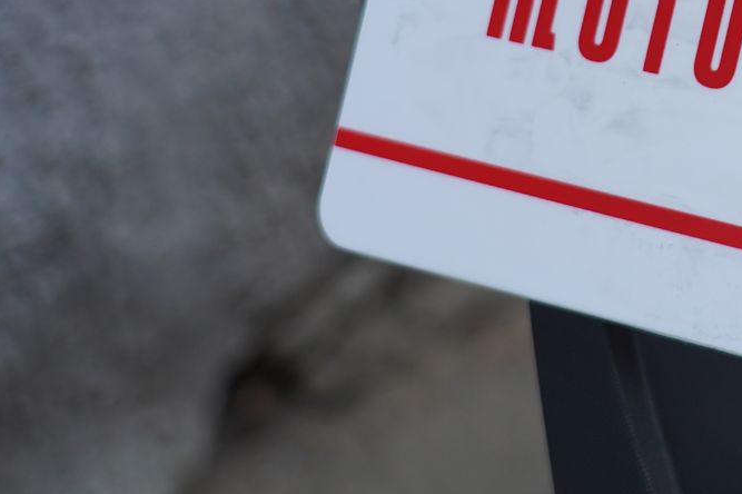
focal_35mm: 144
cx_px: 985
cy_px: -204
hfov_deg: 13.7
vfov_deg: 9.3
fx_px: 2966
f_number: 4
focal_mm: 48
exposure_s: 1/60
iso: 125
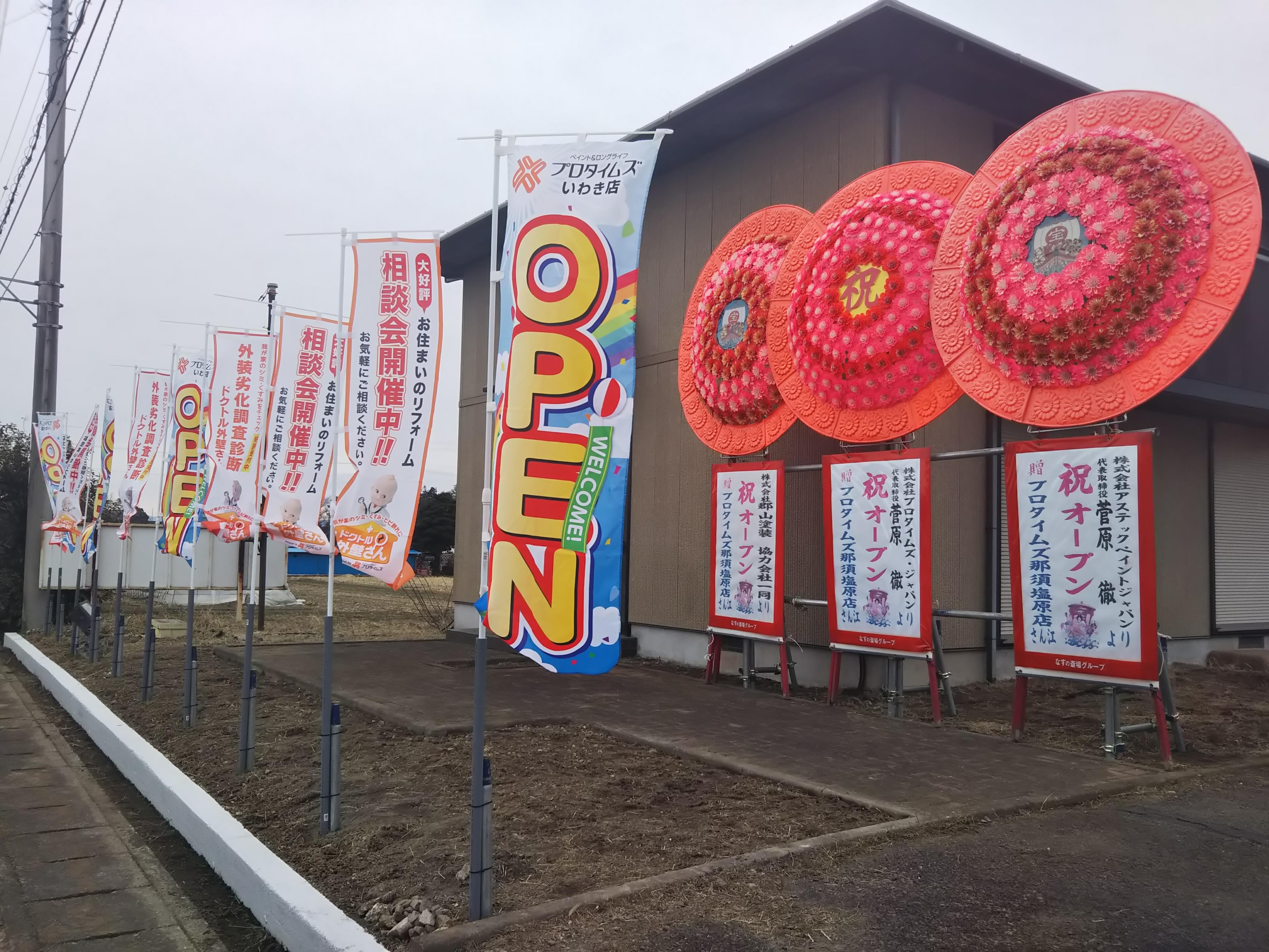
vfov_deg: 46.8
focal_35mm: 30
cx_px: 634
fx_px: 1100
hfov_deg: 60.0
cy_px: 476
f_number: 2.2
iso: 20
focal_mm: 4
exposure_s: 1/185
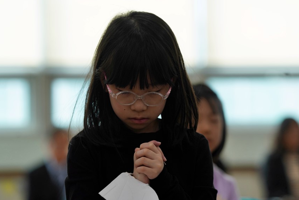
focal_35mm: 159
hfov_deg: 12.9
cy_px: 99
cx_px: 151
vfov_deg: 8.6
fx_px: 1320
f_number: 4
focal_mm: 150
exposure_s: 1/160
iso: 320
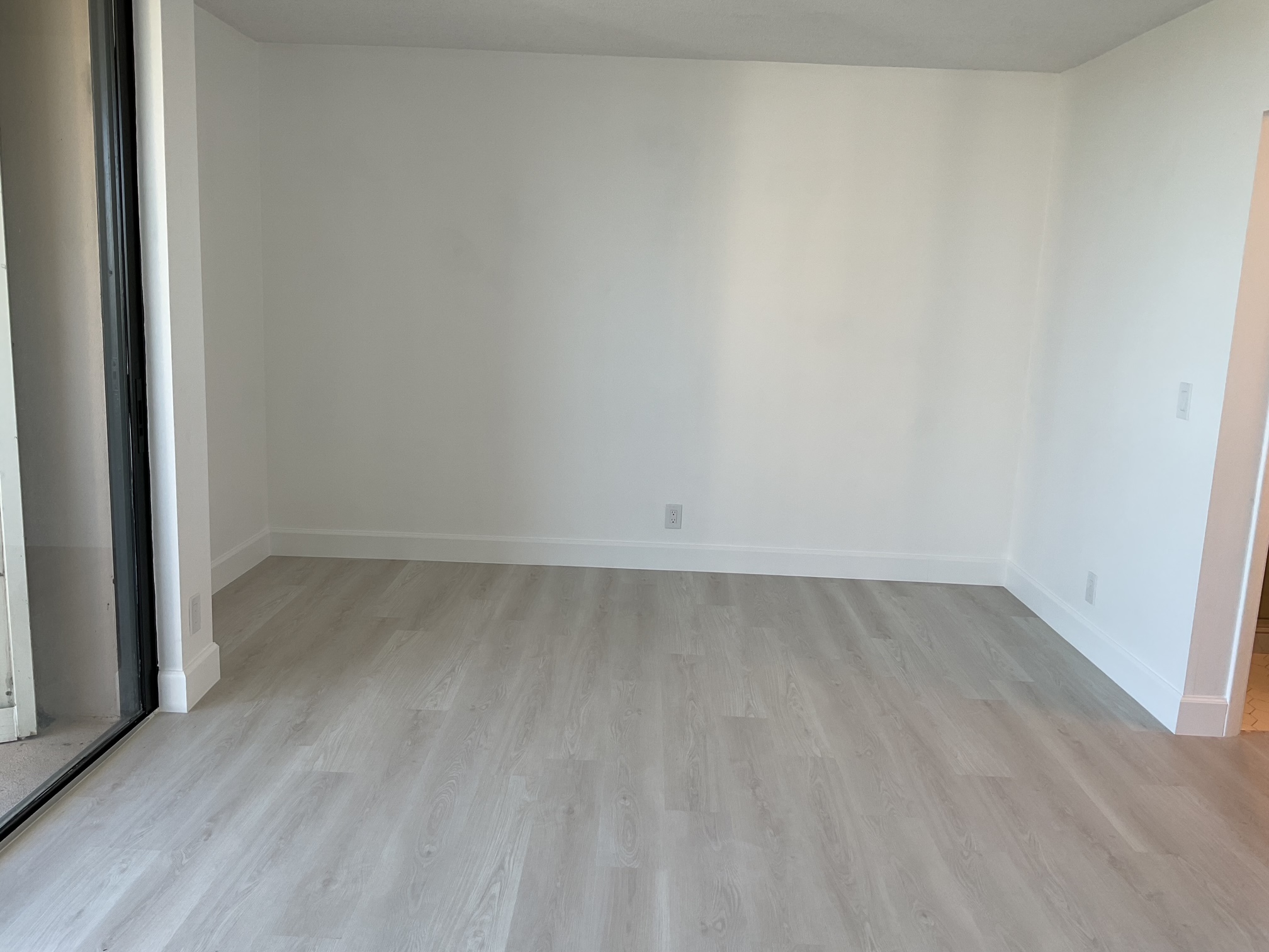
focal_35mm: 29
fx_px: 1063
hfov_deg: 61.7
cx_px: 634
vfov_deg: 48.2
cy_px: 476
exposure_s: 1/120
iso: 25
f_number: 1.8
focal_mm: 3
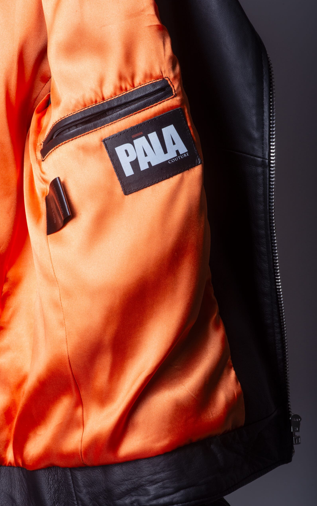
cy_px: 253
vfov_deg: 23.8
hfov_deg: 15.0
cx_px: 154
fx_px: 1202
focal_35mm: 87
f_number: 16
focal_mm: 85
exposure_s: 1/250
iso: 100
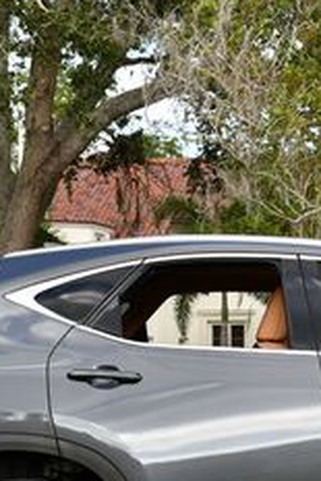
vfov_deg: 14.8
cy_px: 286
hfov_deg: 9.8
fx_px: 1843
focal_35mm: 138
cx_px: 375
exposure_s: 1/250
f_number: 6.3
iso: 200
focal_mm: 25
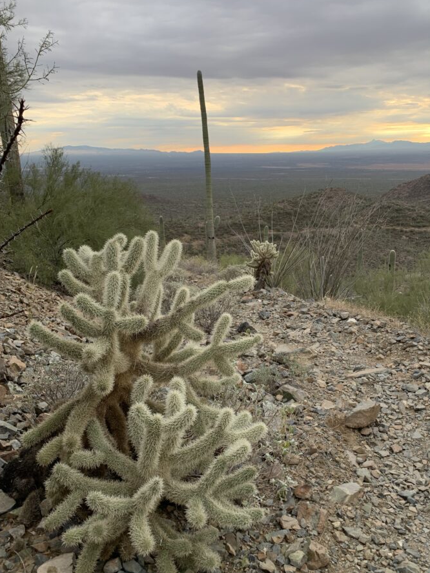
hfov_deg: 46.8
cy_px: 291
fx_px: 497
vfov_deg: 59.9
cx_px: 232
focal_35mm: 30
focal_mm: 4.25
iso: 25
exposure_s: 1/306
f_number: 1.8
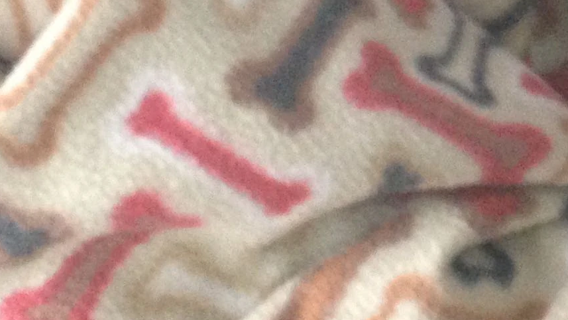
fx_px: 2063
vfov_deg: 8.5
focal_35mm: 137
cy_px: -240
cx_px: 474
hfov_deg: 15.5
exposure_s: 1/20
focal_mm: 4.12
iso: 250
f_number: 2.4
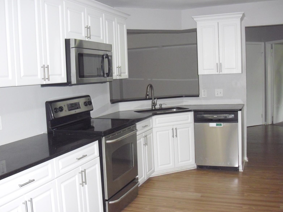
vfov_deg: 36.8
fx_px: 319
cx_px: 145
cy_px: 105
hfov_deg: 47.9
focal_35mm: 39
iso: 400
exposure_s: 1/60
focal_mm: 6.2
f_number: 2.8
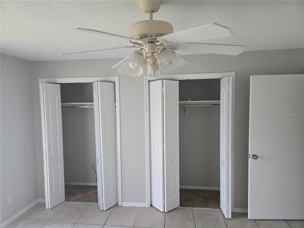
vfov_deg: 58.9
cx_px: 152
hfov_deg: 73.9
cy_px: 114
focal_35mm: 23
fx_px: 202
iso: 400
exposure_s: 1/120
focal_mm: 5.4
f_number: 1.8
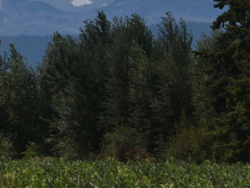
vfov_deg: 3.7
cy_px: -6
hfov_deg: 4.9
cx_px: -140
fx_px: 2918
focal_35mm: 404
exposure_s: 1/400
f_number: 10
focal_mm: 92
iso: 100
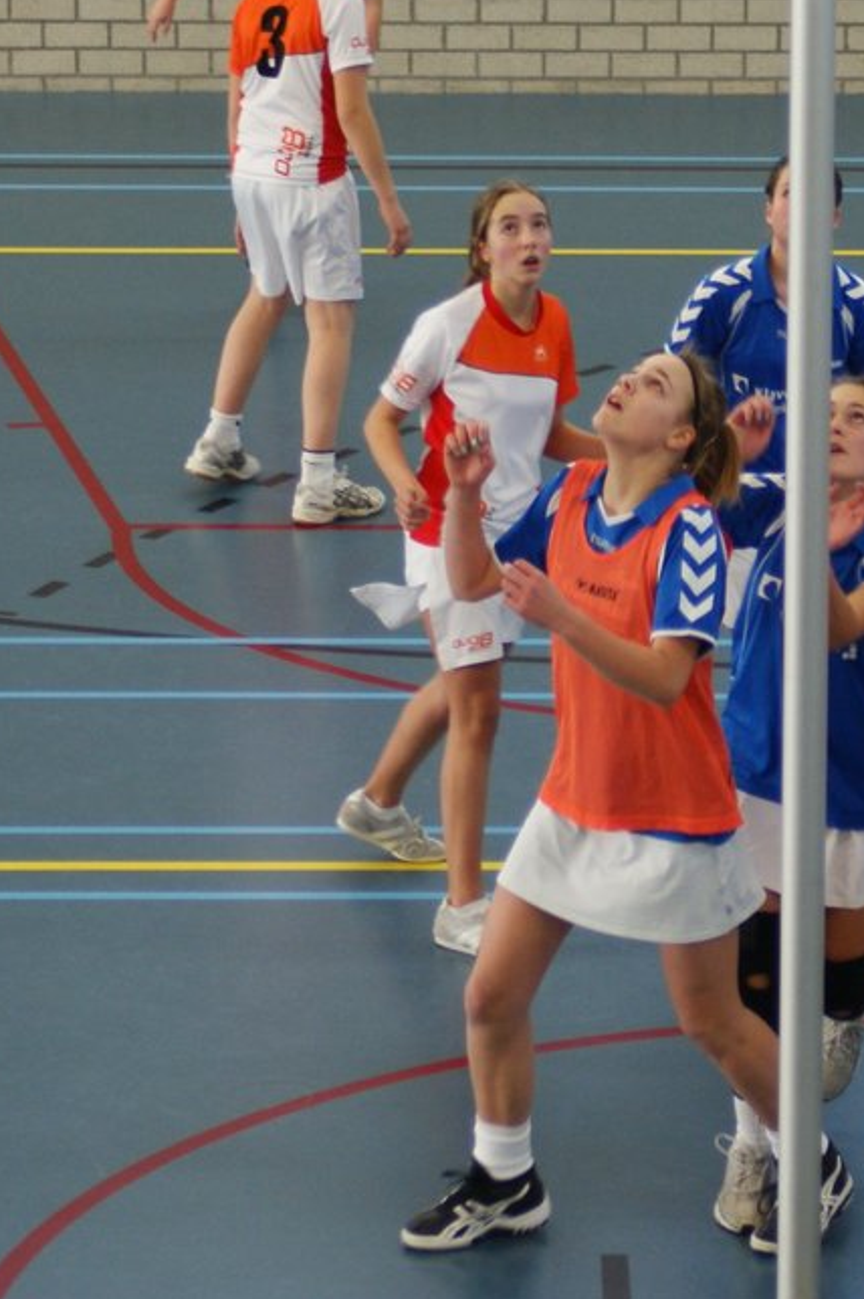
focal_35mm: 154
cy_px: 194
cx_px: 687
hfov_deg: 8.9
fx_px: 5547
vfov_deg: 13.3
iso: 400
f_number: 2.8
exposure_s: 1/160
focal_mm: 55
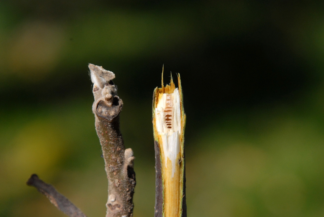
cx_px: 162
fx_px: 2838
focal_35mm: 315
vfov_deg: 4.4
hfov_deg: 6.5
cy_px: 108
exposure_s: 1/400
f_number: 10
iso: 400
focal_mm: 210
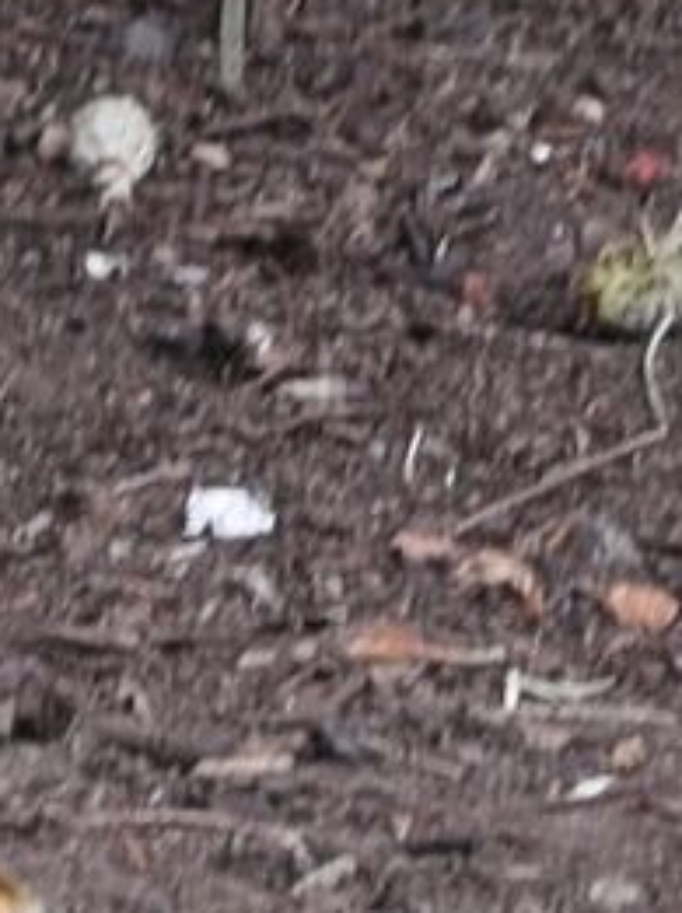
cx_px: 4068
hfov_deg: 3.0
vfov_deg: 4.4
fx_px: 11666
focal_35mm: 443
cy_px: -1217
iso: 100
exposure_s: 1/80
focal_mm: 50
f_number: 4.5
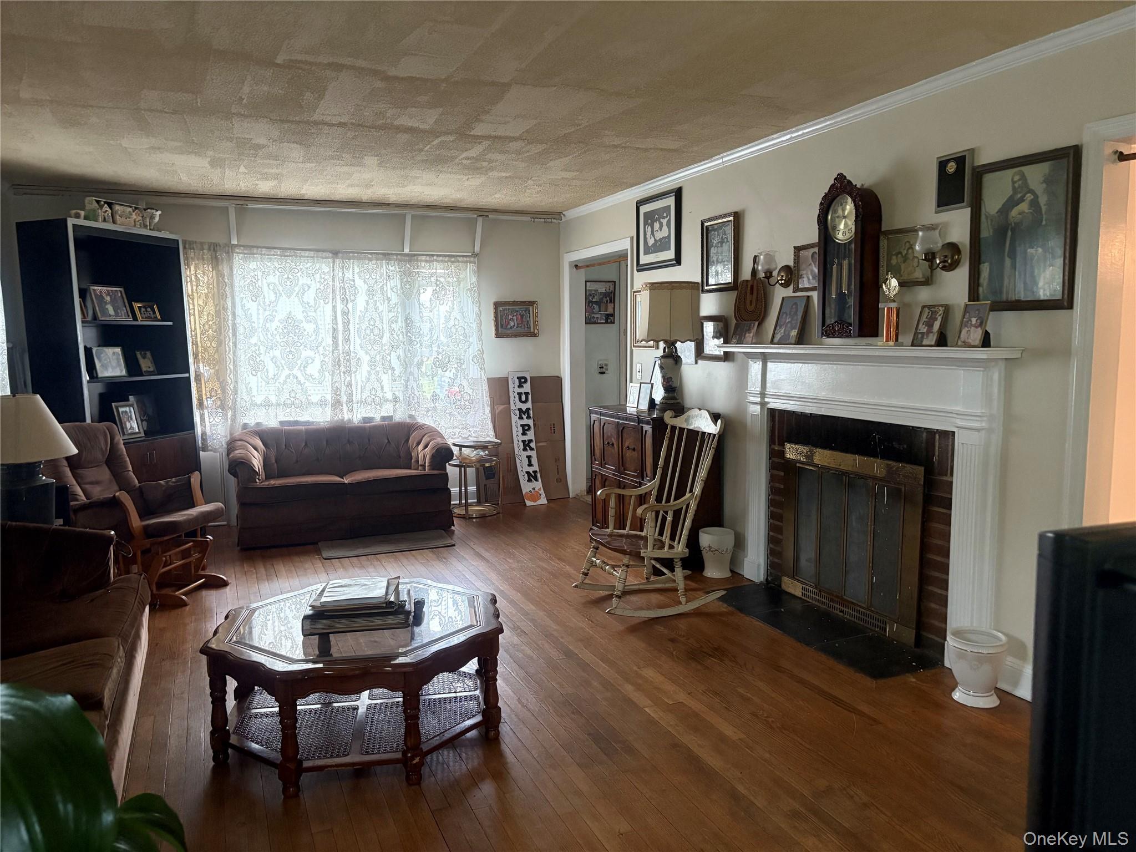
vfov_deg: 53.1
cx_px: 568
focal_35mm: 26
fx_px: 853
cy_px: 426
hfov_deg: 67.3
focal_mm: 5.96
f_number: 1.6
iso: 400
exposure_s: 1/60
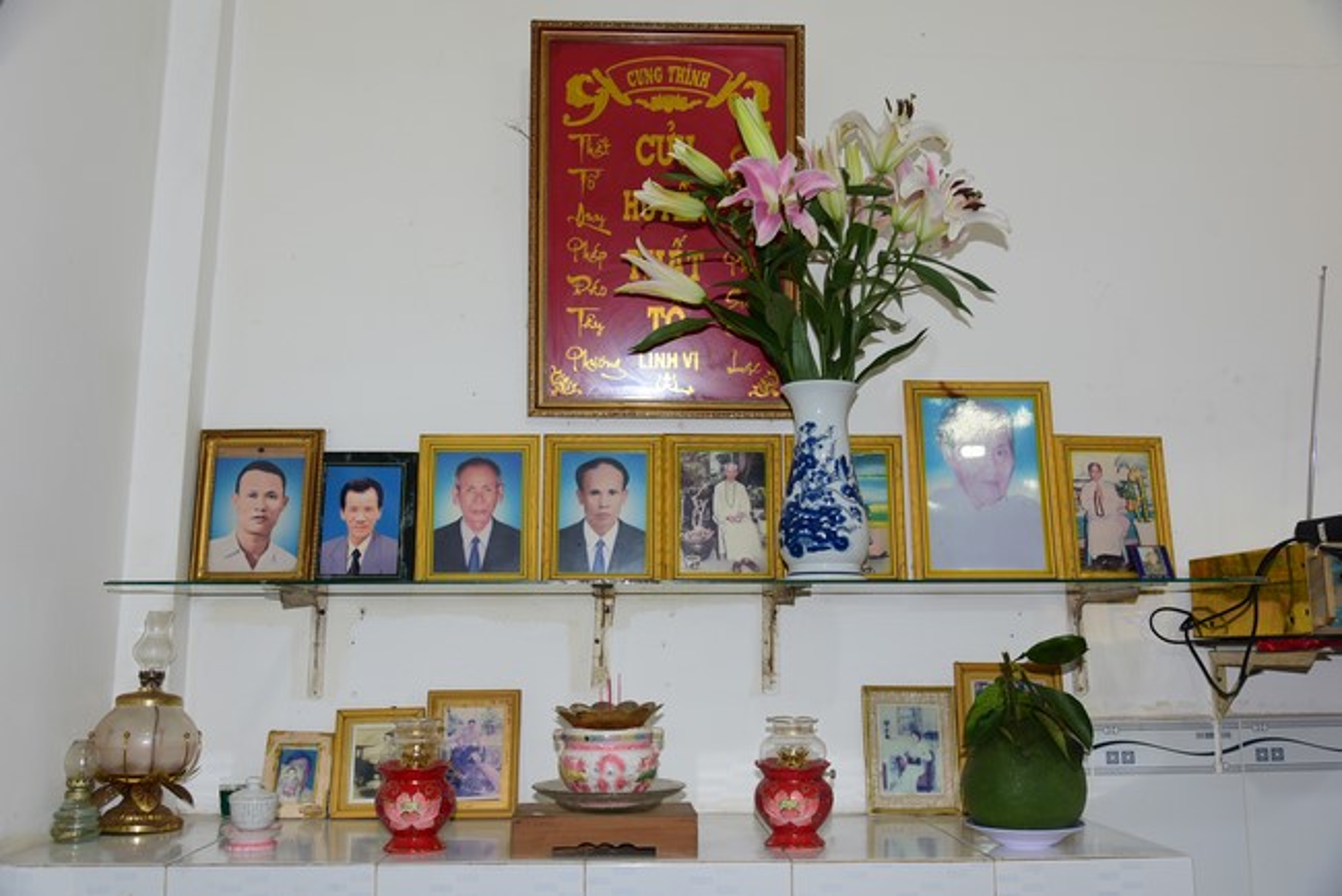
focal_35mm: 32
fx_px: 1193
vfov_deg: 41.2
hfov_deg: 58.7
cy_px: 448
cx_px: 671
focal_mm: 32
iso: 400
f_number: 5
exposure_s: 1/40
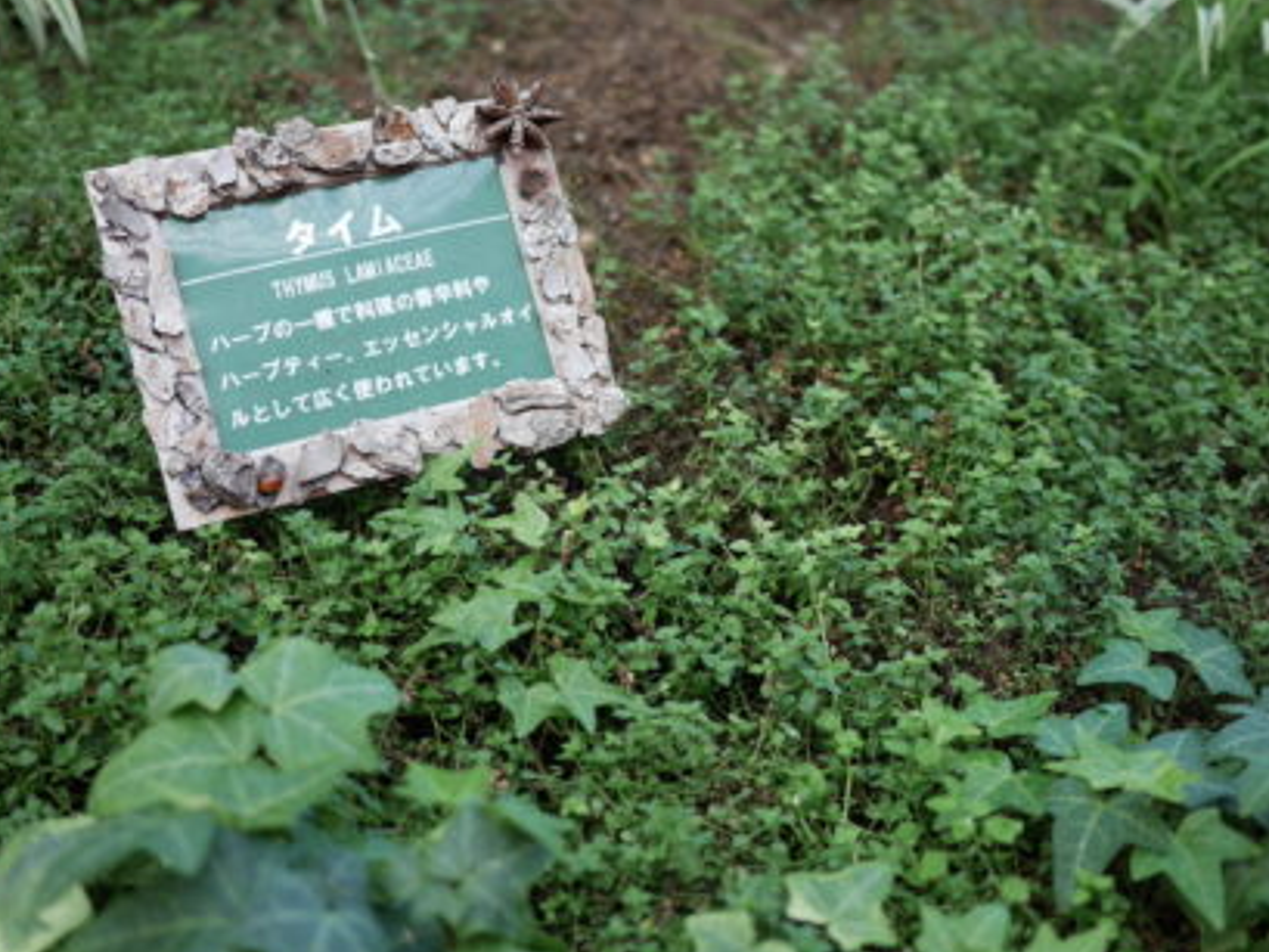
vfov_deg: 32.2
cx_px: 574
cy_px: 485
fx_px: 1650
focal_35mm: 45
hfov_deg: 42.0
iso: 200
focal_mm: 20
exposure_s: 1/100
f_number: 1.8
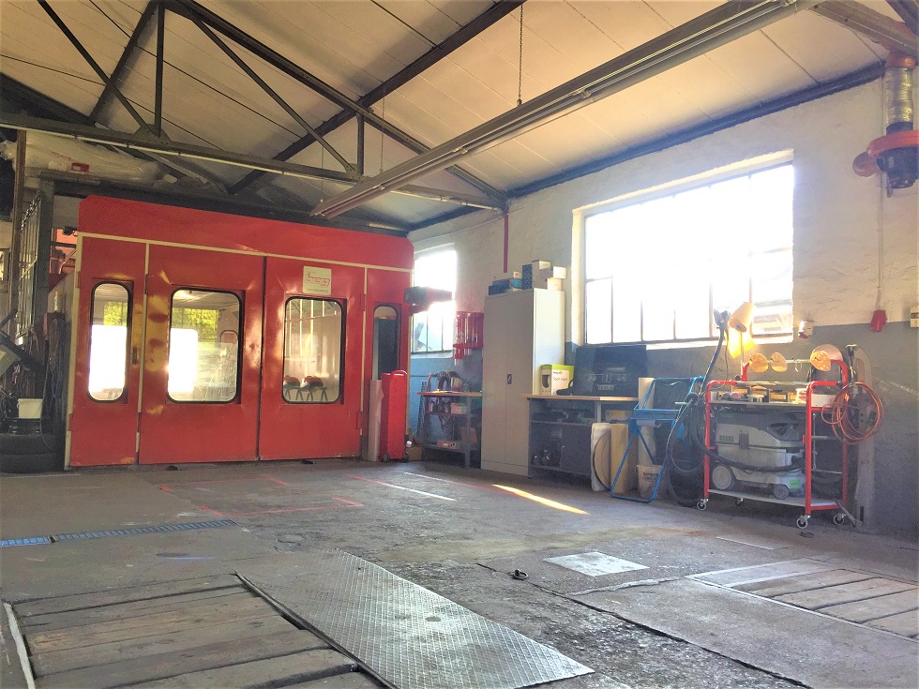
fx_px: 770
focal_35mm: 29
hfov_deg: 61.7
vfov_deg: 48.2
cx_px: 460
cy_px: 344
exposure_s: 1/50
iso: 32
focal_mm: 4.15
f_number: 2.2
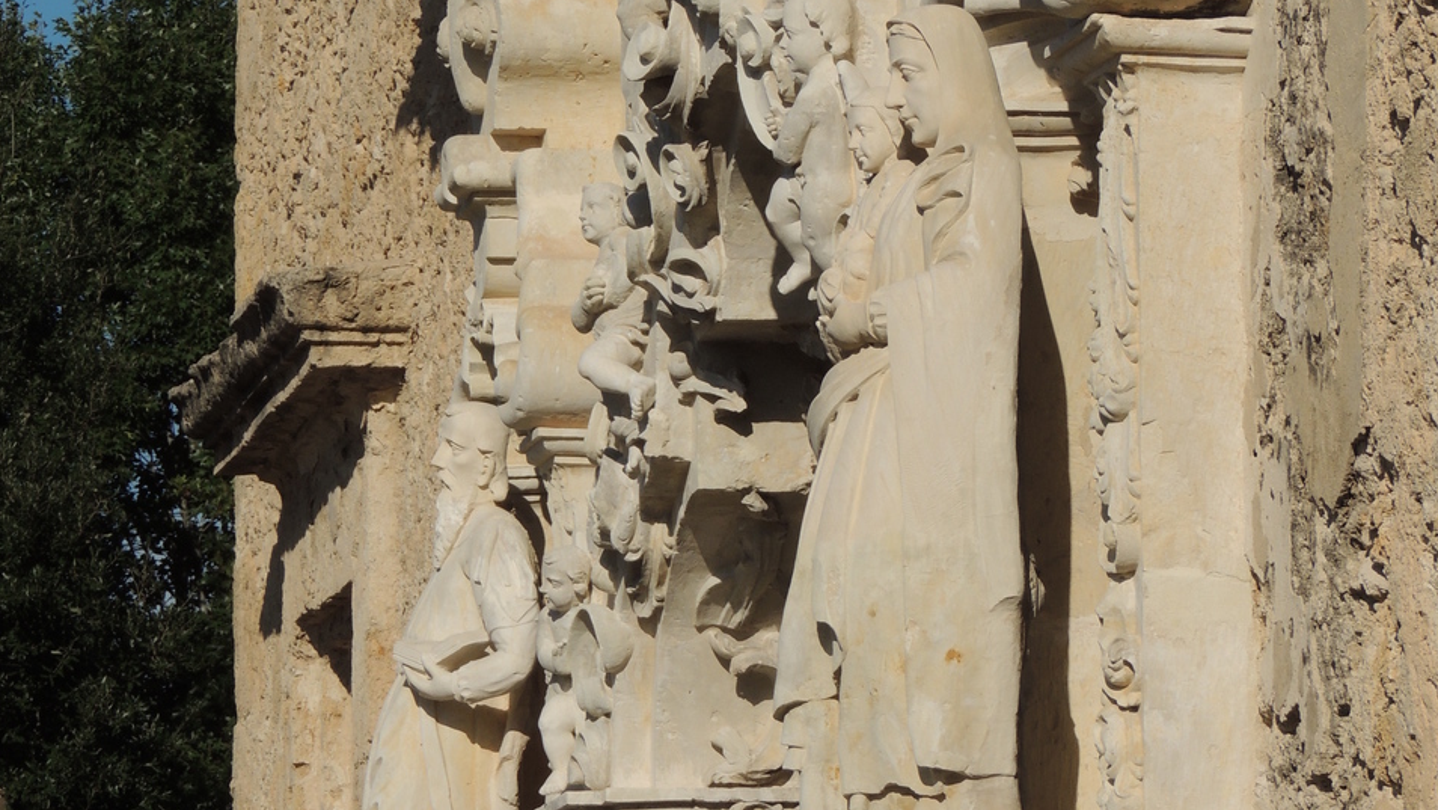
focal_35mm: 212
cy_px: 341
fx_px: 8085
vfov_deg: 5.7
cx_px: 719
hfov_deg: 10.2
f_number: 4.9
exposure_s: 1/1600
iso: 100
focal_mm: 25.8
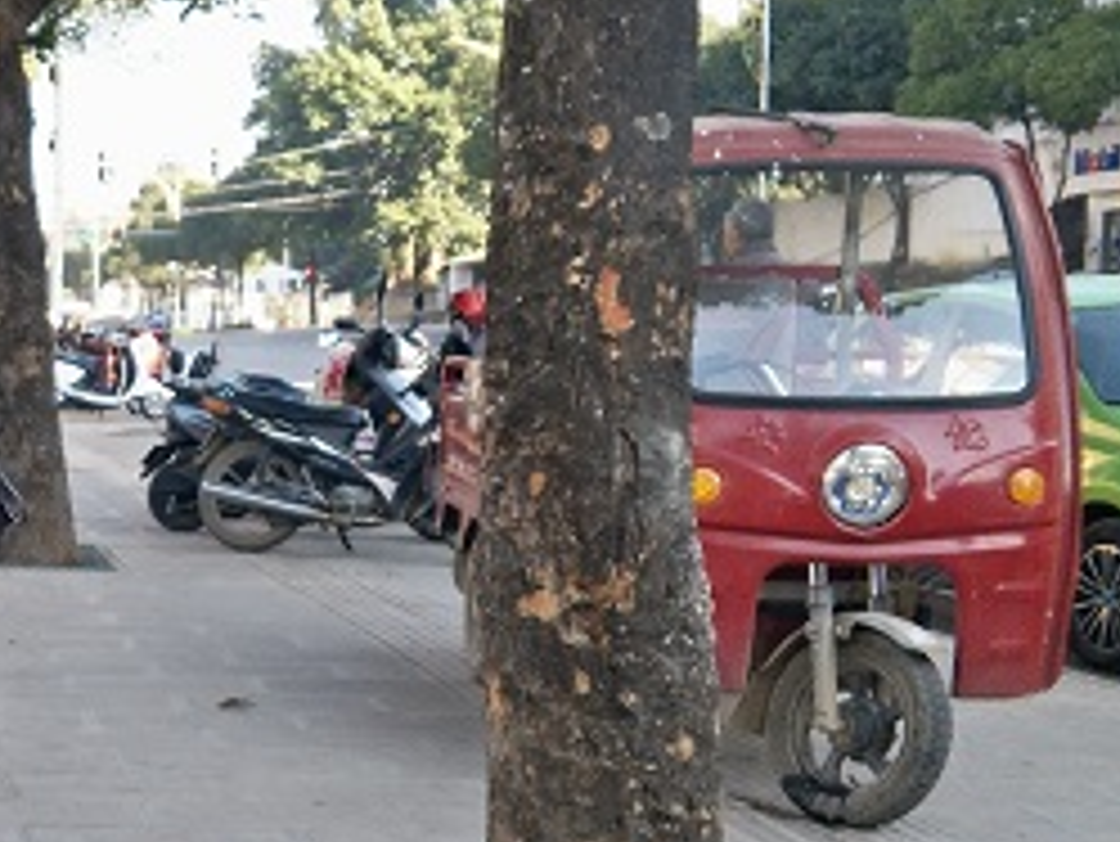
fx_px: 1716
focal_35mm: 53
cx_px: -189
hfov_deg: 31.1
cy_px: 621
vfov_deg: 27.2
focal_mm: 3.79
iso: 91
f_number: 1.7
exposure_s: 1/319
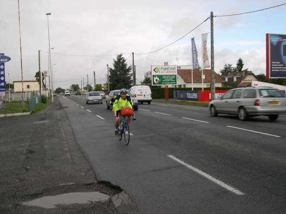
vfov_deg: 37.7
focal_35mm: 38
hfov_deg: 49.0
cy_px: 107
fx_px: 314
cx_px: 143
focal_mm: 8
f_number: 7.6
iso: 100
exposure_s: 1/116
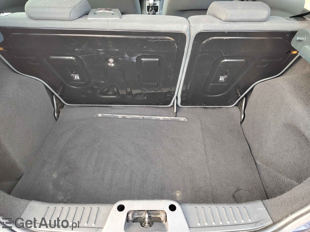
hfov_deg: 73.9
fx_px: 206
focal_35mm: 23
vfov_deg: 58.9
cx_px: 155
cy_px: 116
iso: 506
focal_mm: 5.56
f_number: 1.8
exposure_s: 1/33.3
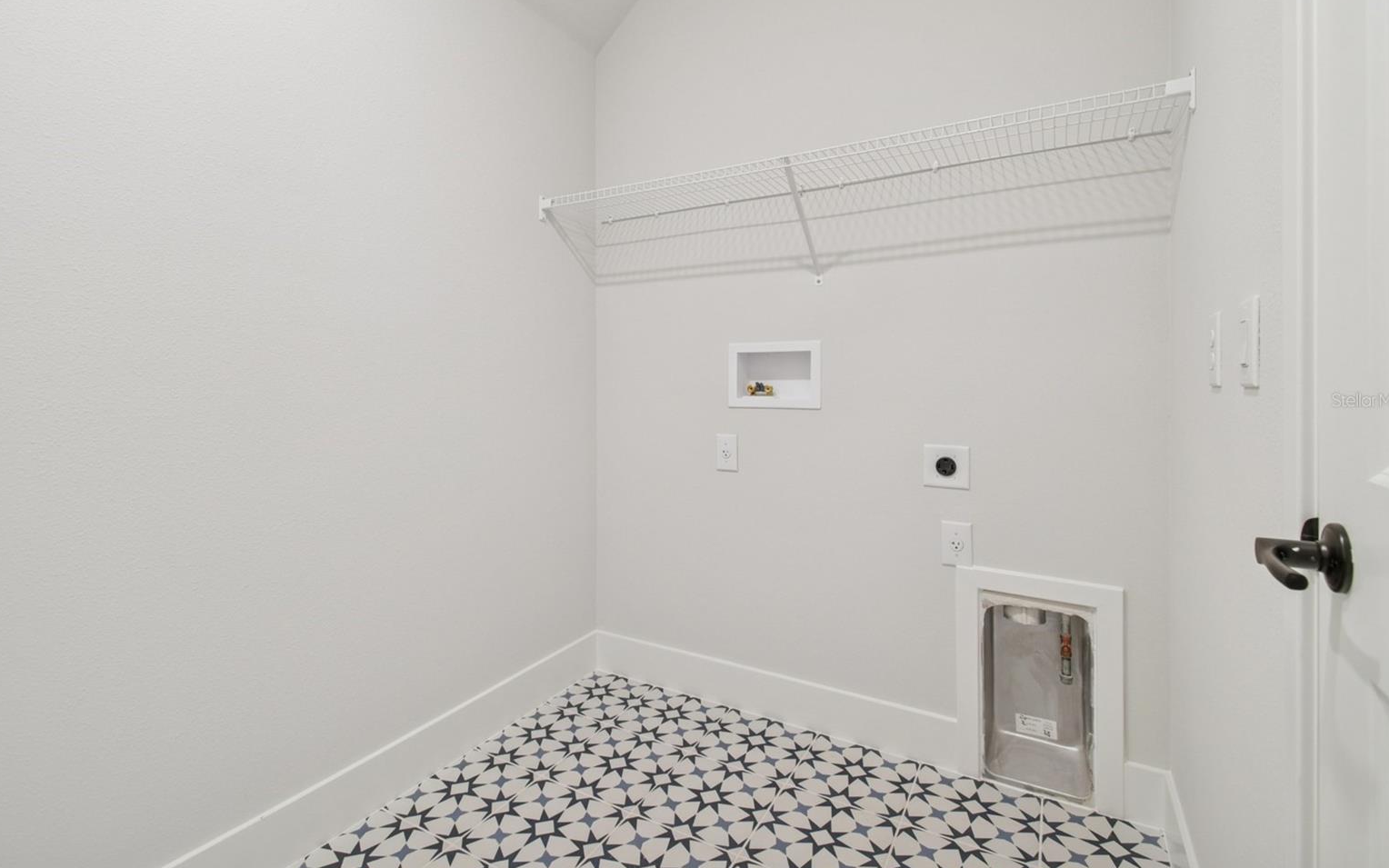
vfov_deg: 71.1
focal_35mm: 16
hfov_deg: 97.8
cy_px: 400
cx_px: 685
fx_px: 606
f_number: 7.1
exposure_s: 1/3.33
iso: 100
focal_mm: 10
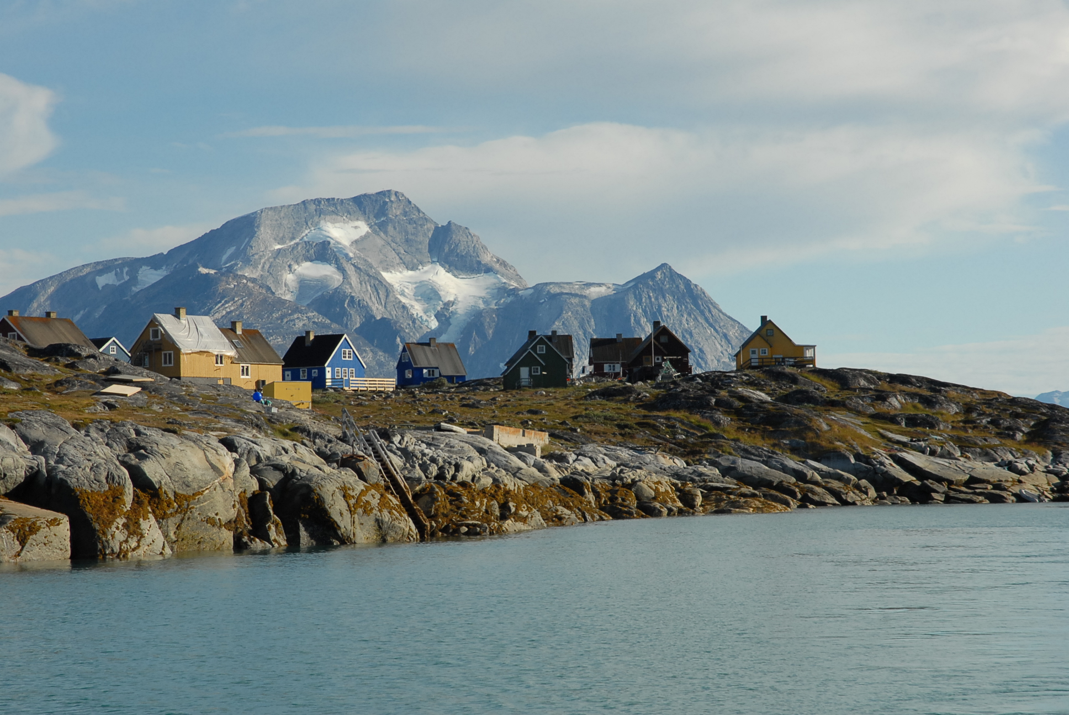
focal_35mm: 98
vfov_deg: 14.1
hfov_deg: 20.9
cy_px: 358
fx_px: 2899
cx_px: 534
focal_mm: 65
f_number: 13
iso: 400
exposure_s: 1/500
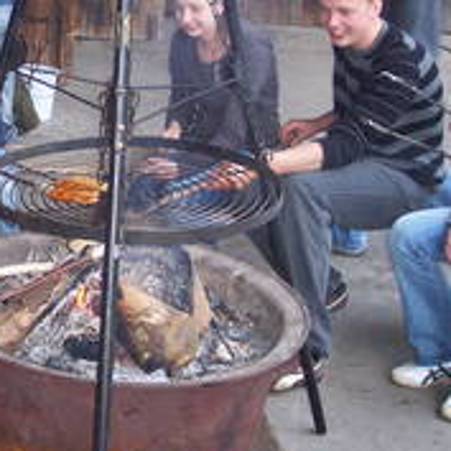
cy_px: 76
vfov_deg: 22.4
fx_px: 1120
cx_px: -15
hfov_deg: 21.8
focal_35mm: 76
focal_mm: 8
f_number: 2.8
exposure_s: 1/30
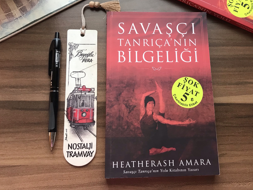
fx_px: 256
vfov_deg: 40.4
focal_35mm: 35
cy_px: 72
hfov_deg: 52.5
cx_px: 143
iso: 40
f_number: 1.8
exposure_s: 1/25
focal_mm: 3.99
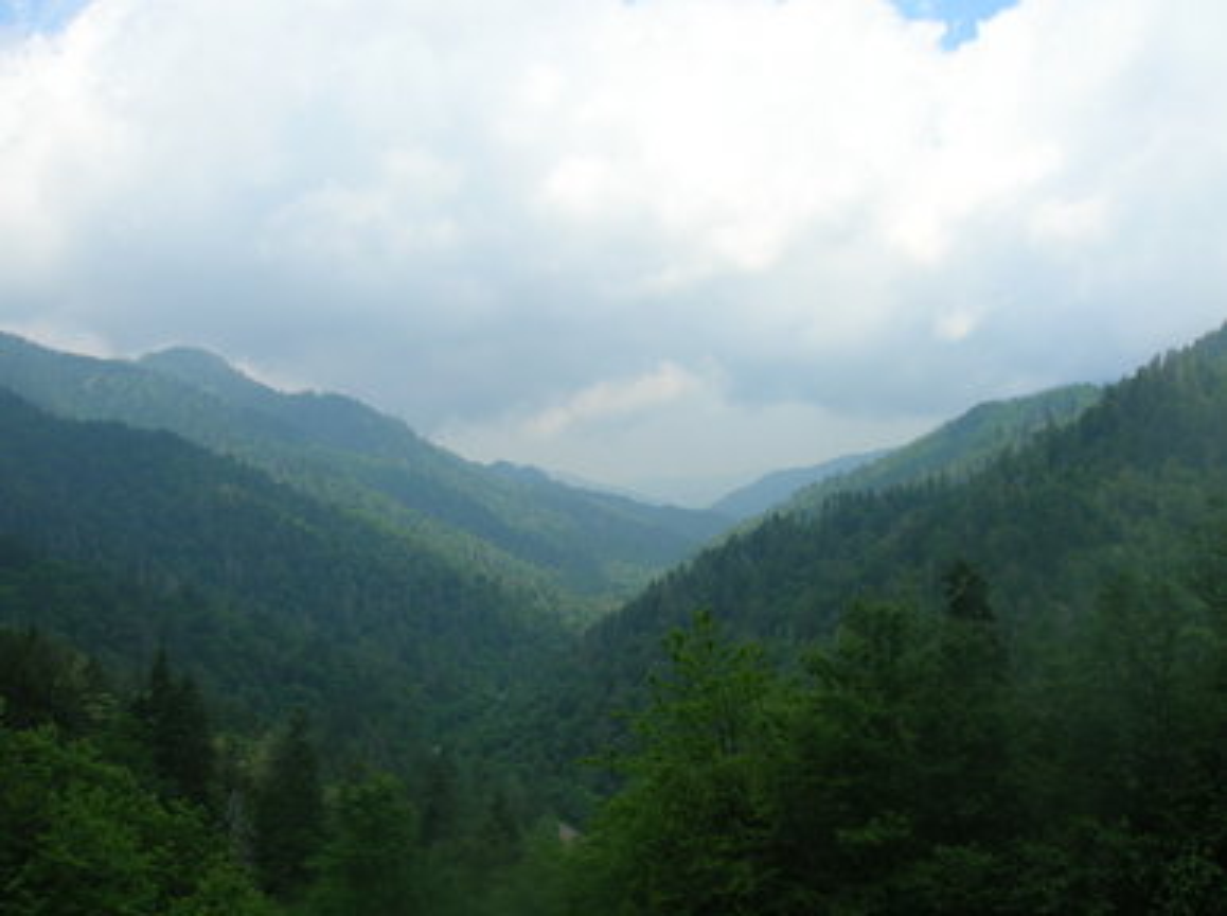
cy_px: 458
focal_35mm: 34
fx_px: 1203
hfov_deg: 54.0
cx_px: 614
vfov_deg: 41.7
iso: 50
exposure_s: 1/338
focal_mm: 5.7
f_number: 4.9
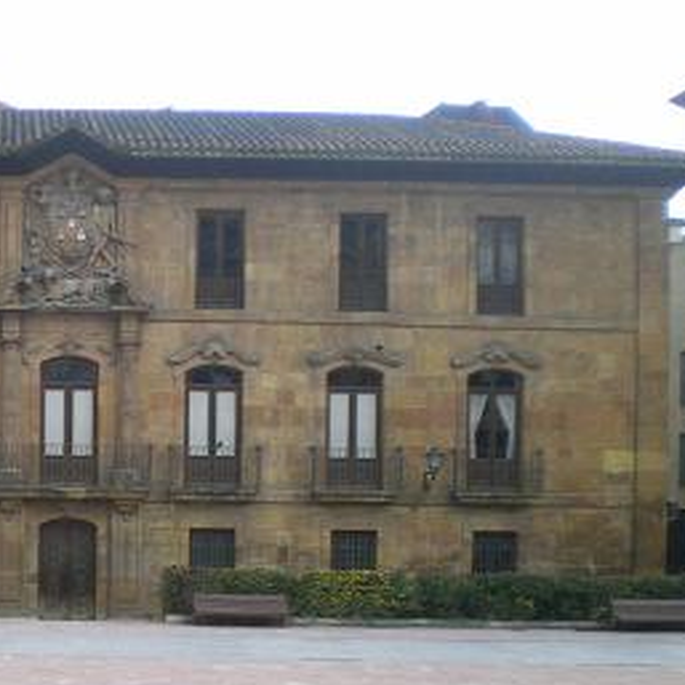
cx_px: 0
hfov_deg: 23.9
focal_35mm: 69
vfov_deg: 24.8
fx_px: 1545
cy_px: 496
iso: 64
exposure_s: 1/100
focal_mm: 6.3
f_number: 3.1
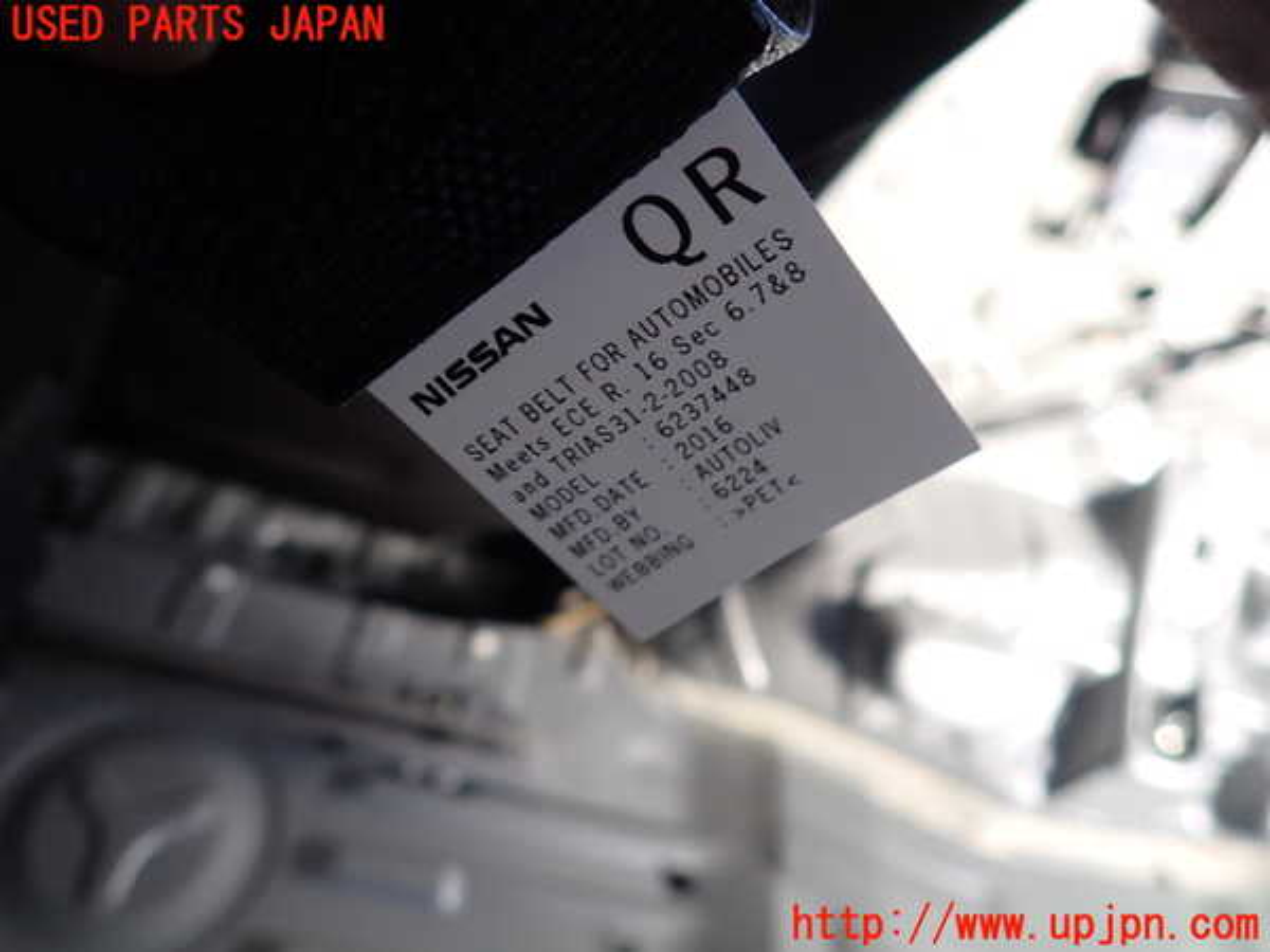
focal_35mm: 25
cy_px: 476
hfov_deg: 69.4
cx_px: 635
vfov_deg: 54.9
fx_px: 917
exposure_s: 1/30
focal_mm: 4.5
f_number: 2
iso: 200
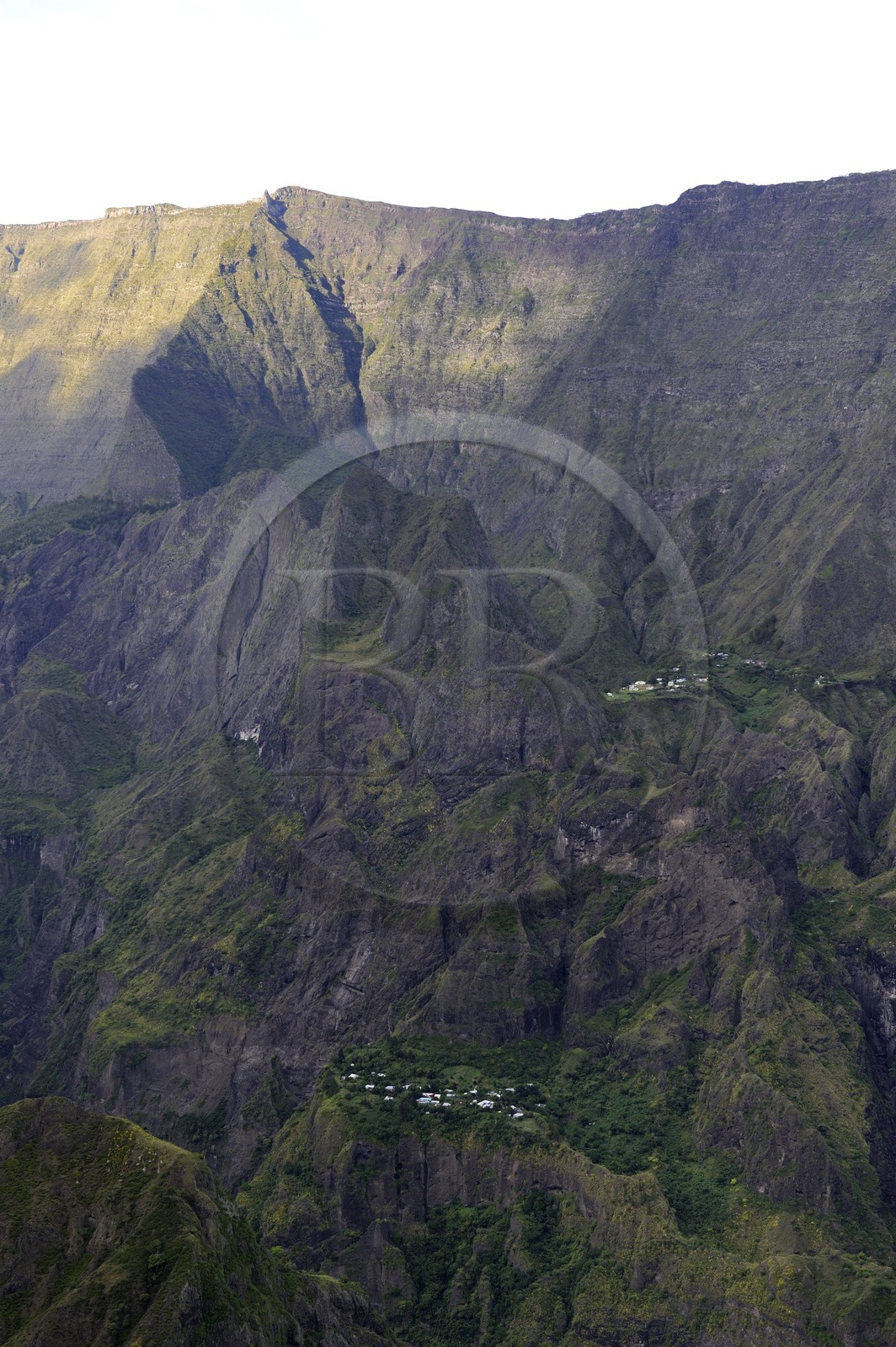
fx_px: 2057
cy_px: 674
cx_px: 448
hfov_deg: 24.6
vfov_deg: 36.3
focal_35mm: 55
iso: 800
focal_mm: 55
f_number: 5.6
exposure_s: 1/500
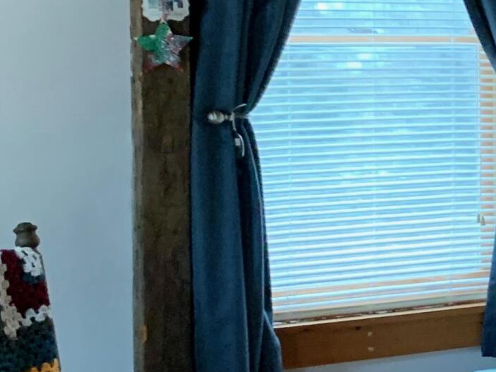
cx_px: 838
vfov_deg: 13.3
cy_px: 103
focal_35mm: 111
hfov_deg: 15.6
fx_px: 1590
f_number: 1.8
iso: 400
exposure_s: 1/60
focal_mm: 4.25
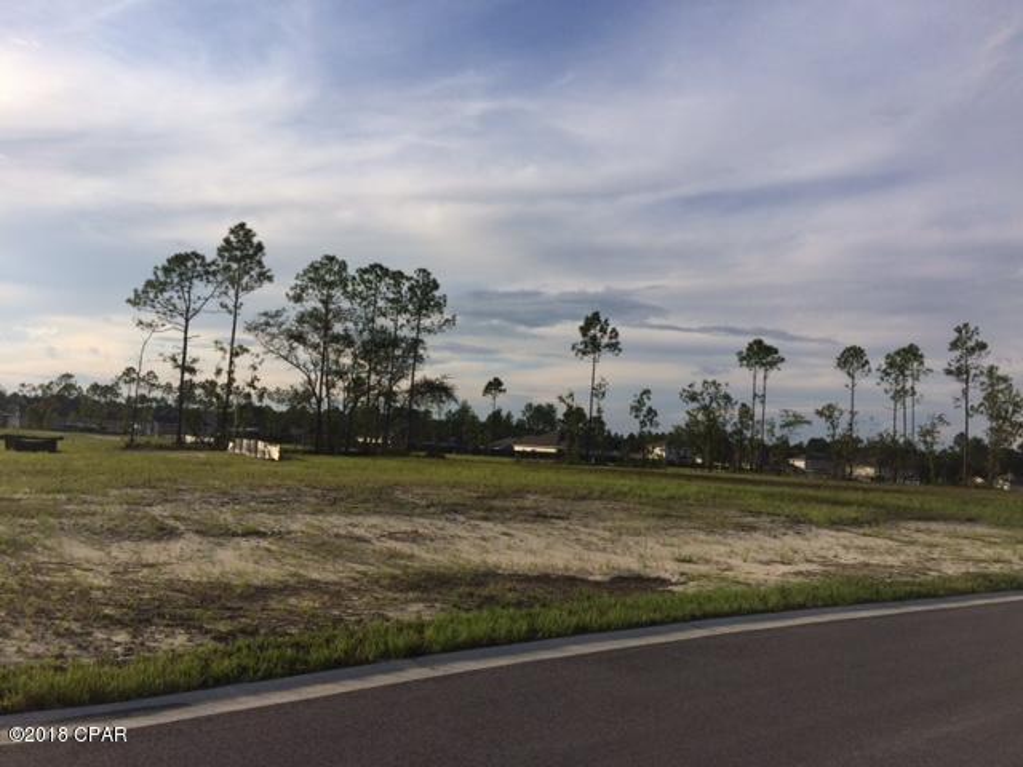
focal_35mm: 29
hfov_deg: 61.7
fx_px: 857
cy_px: 384
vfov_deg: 48.2
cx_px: 512
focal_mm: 4.15
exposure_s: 1/2740
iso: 32
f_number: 2.2
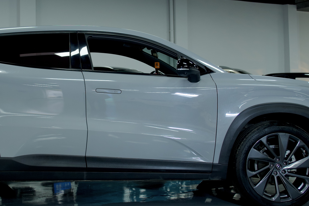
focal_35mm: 56
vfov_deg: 24.1
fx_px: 481
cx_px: 106
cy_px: 78
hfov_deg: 35.3
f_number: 2.8
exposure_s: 1/100
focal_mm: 19.7
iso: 160
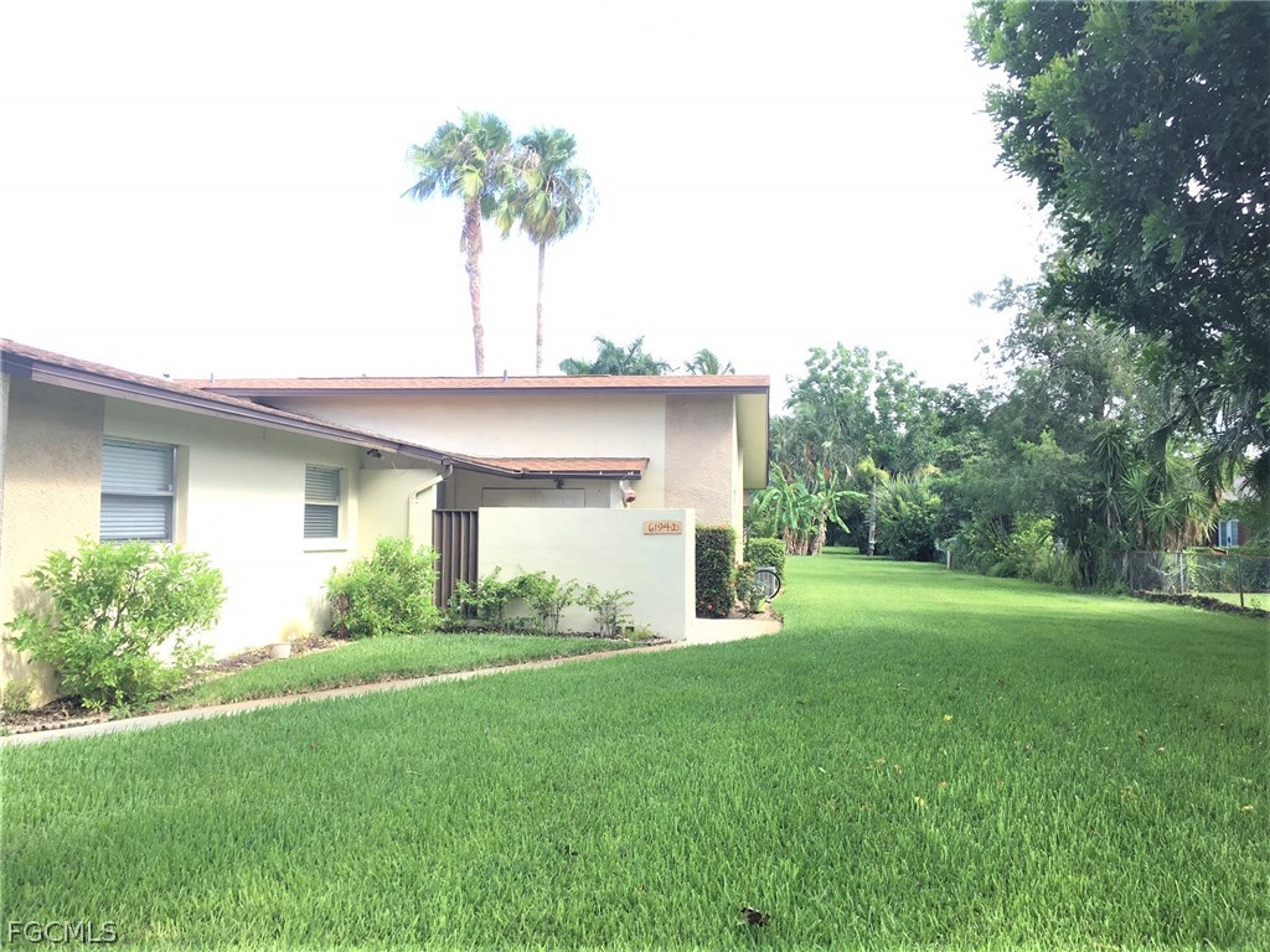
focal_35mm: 29
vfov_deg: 48.2
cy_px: 476
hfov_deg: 61.7
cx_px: 635
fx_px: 1064
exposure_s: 1/222
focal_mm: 4.15
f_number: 2.2
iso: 25
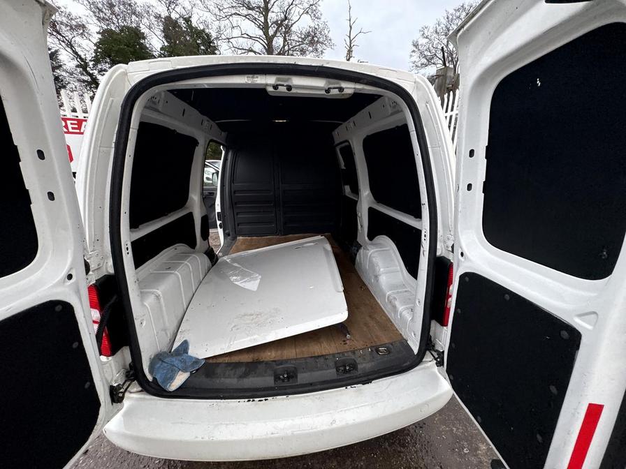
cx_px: 313
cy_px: 234
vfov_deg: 85.7
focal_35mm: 14
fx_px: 253
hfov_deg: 102.1
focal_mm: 2.22
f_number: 2.2
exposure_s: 1/99
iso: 125
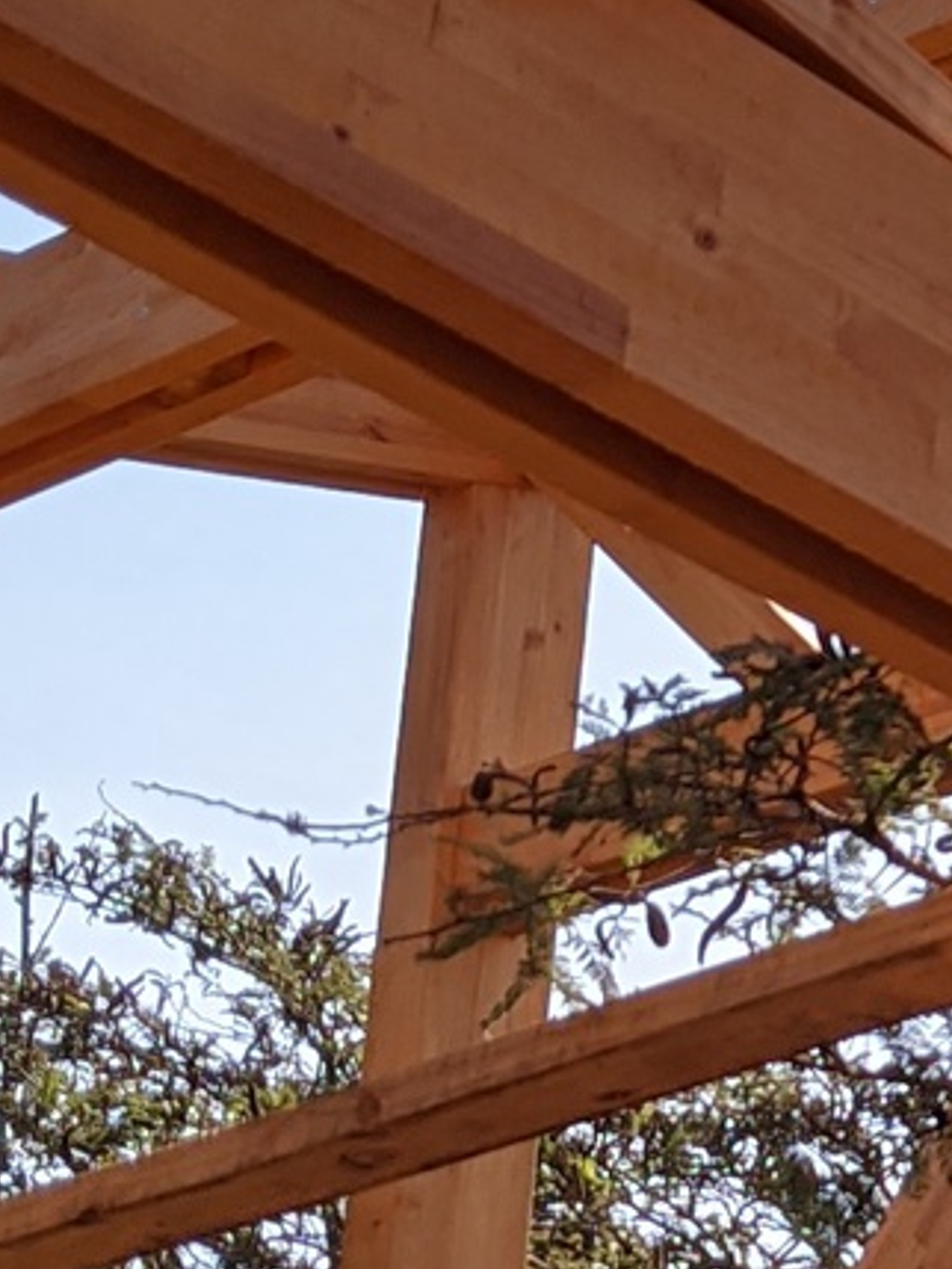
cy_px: 581
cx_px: 1733
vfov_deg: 13.8
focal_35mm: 143
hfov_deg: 9.8
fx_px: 5241
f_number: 1.88
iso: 100
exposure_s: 1/3559
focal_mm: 5.56
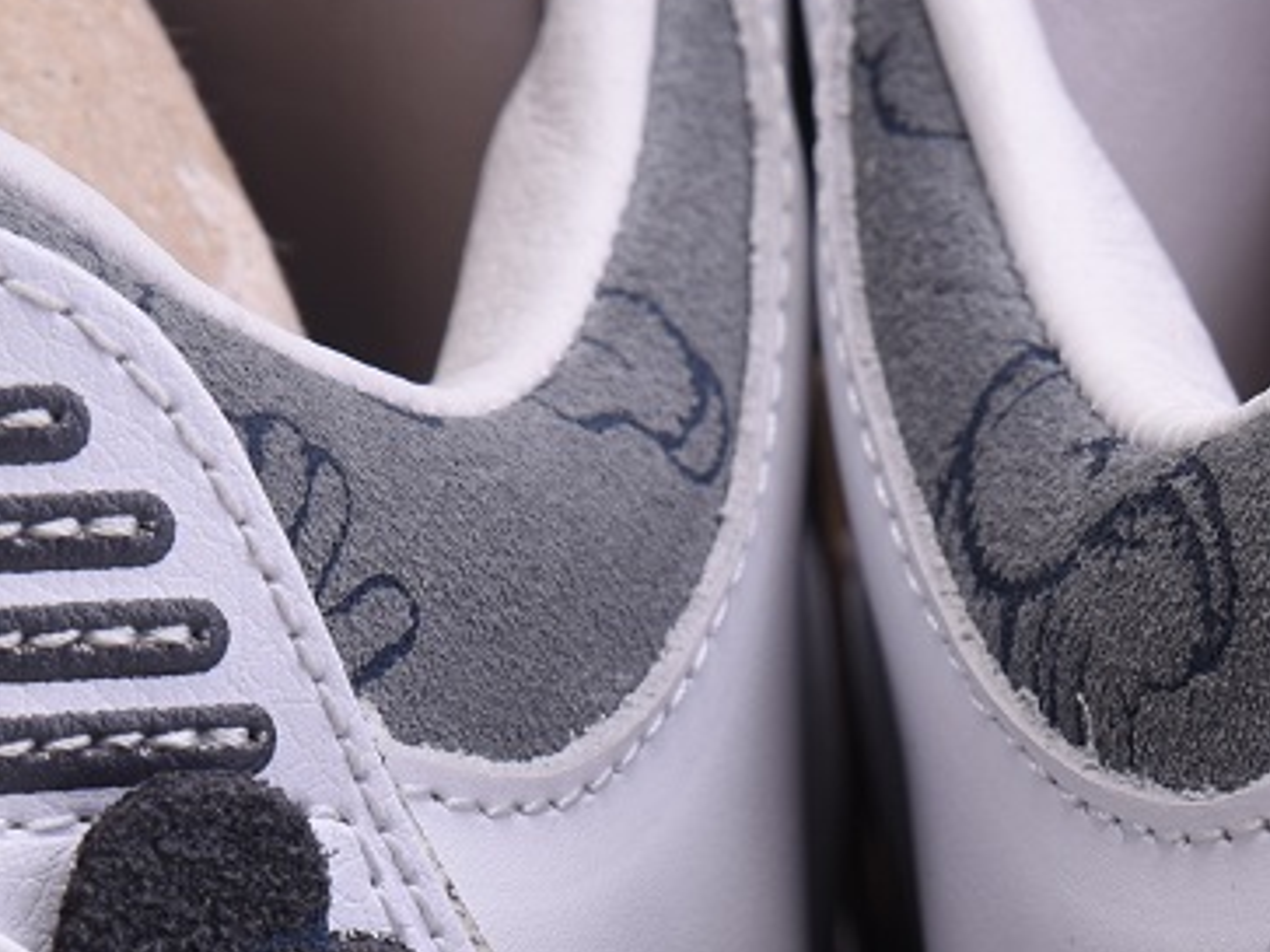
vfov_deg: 4.2
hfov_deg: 5.7
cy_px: 1237
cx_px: 917
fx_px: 12837
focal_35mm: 350
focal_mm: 110
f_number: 13
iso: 100
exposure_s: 1/125
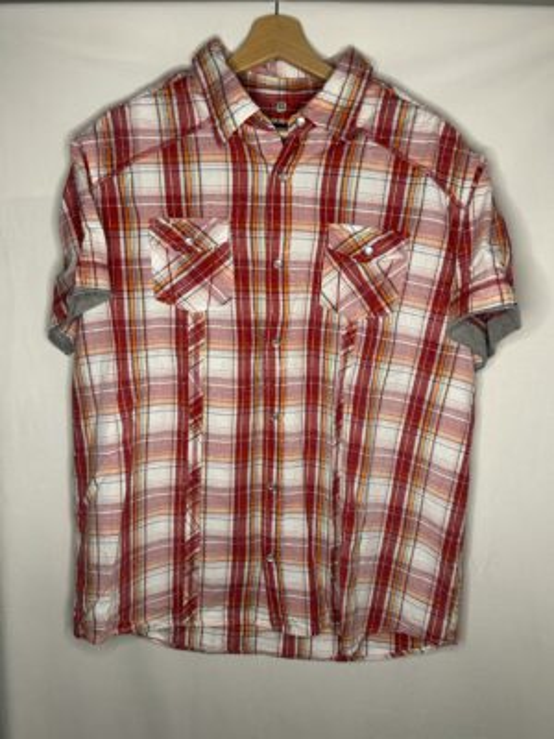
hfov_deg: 53.1
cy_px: 370
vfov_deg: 67.3
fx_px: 555
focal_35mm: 26
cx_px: 277
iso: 125
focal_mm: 5.7
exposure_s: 1/65
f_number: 1.5
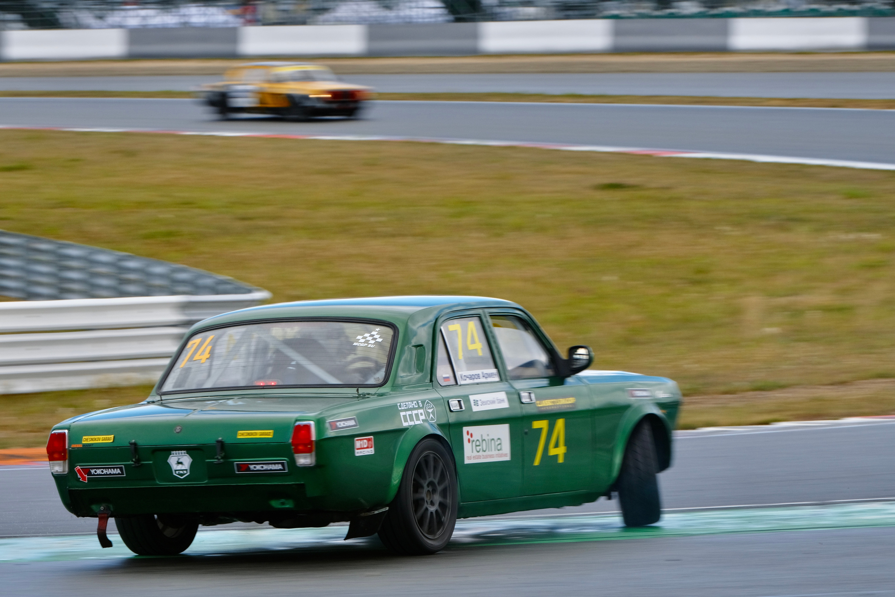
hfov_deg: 10.4
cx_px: 448
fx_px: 4922
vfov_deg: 6.9
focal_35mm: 198
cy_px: 298
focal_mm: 132
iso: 160
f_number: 11
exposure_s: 1/125
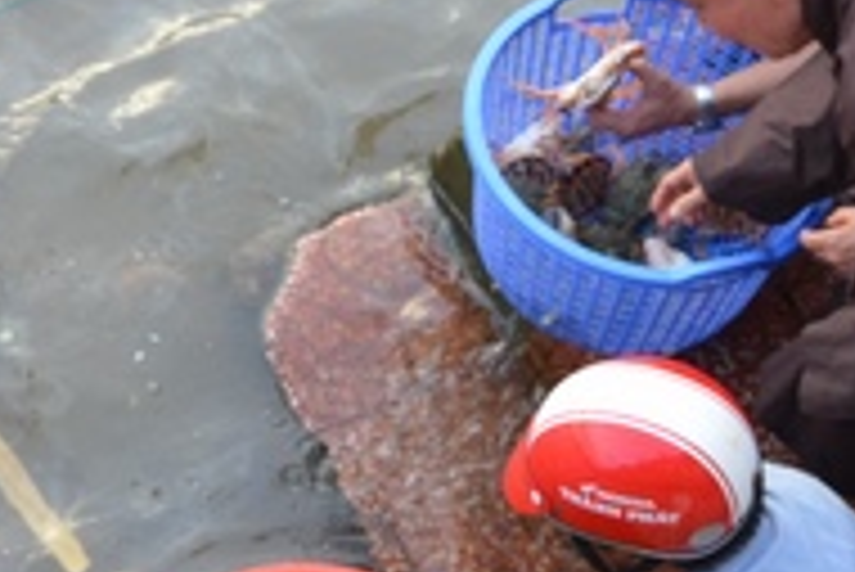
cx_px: 432
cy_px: 160
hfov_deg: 22.1
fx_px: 2187
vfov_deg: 14.8
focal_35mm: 92
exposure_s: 1/125
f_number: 5.6
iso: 1000
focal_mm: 18
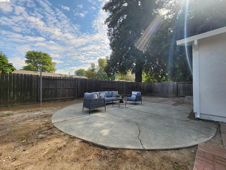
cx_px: 113
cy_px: 85
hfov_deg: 106.2
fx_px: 85
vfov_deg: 89.9
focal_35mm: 13
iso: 50
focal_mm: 2.2
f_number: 2.2
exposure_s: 1/1176
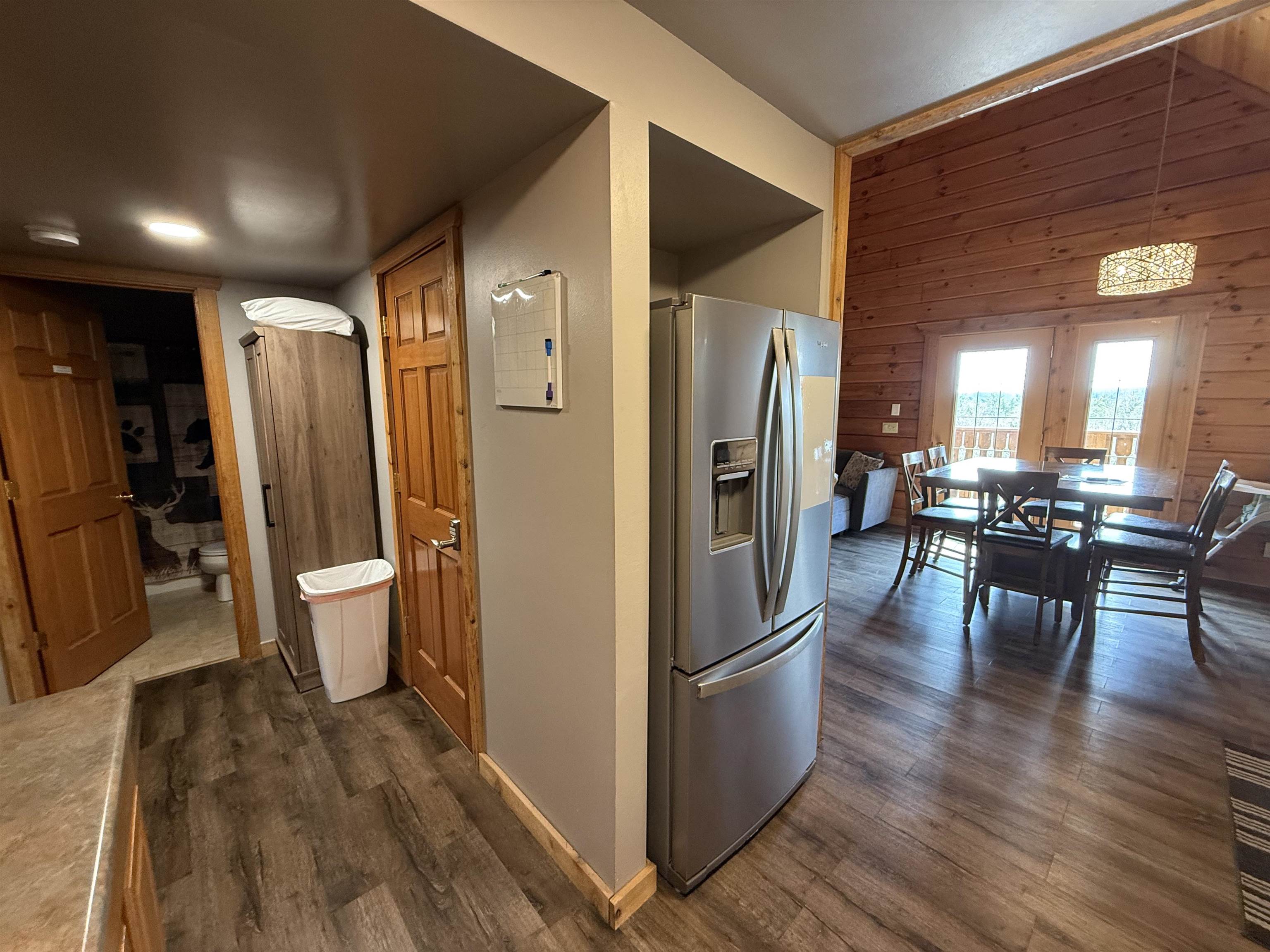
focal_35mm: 14
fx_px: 514
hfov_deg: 102.1
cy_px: 476
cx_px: 635
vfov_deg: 85.7
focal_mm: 2.22
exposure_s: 1/60
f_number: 2.2
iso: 320
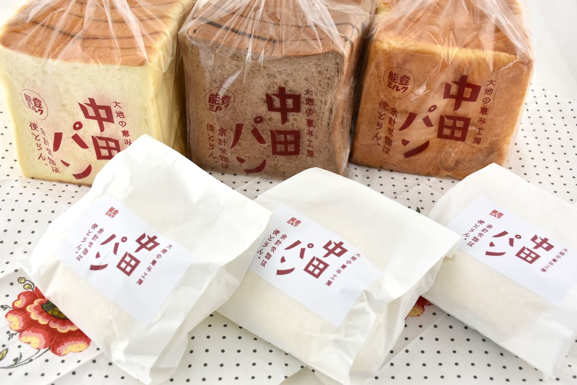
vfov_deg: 29.9
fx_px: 721
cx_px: 288
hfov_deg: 43.6
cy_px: 192
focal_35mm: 45
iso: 800
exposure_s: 1/125
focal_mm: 30
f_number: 5.6
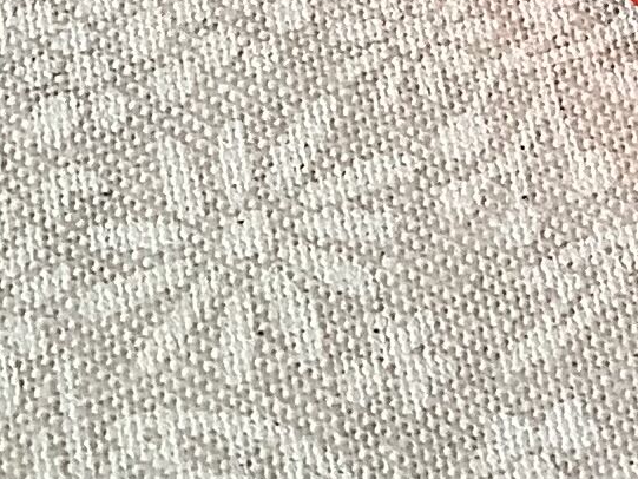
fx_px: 3447
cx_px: 1468
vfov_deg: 7.4
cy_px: -707
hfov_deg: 9.5
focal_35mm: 187
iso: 100
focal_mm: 3.3
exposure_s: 1/120
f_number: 2.4
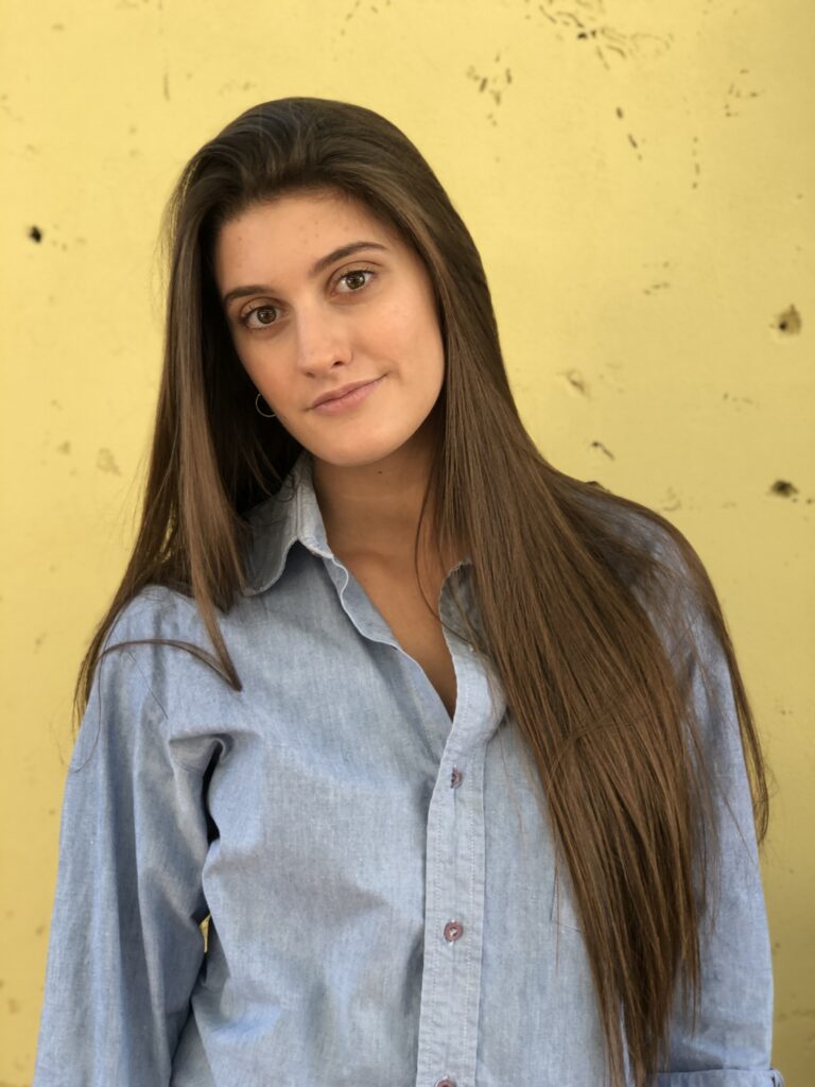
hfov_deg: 25.7
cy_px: 544
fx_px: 1789
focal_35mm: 57
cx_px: 408
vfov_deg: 33.8
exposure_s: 1/30
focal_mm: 6.6
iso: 25
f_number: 2.8
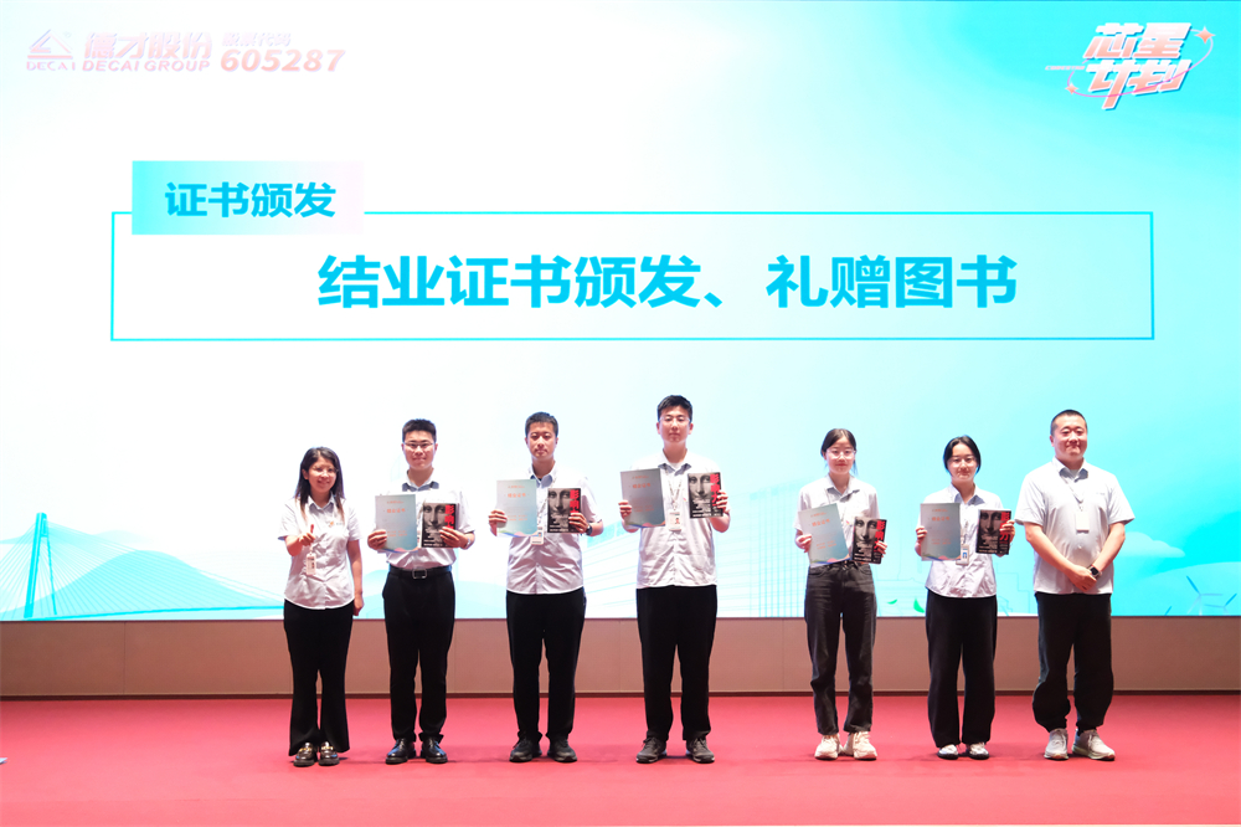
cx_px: 620
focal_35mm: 35
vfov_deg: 37.8
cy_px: 414
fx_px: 1206
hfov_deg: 54.5
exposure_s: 1/200
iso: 4000
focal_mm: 23
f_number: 4
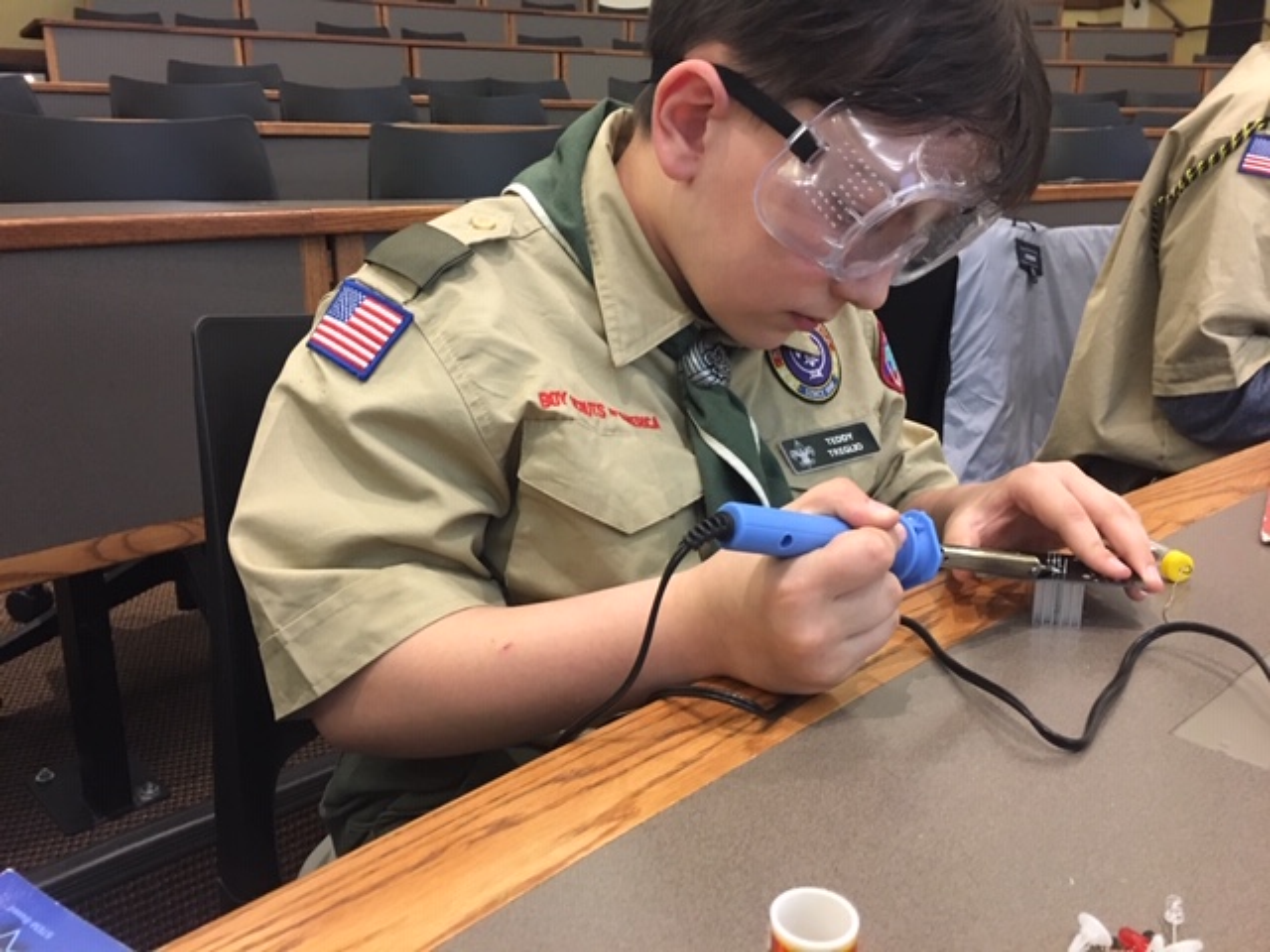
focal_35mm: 29
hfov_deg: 61.7
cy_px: 476
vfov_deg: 48.2
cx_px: 635
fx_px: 1064
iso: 100
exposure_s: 1/15
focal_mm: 4.15
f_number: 2.2
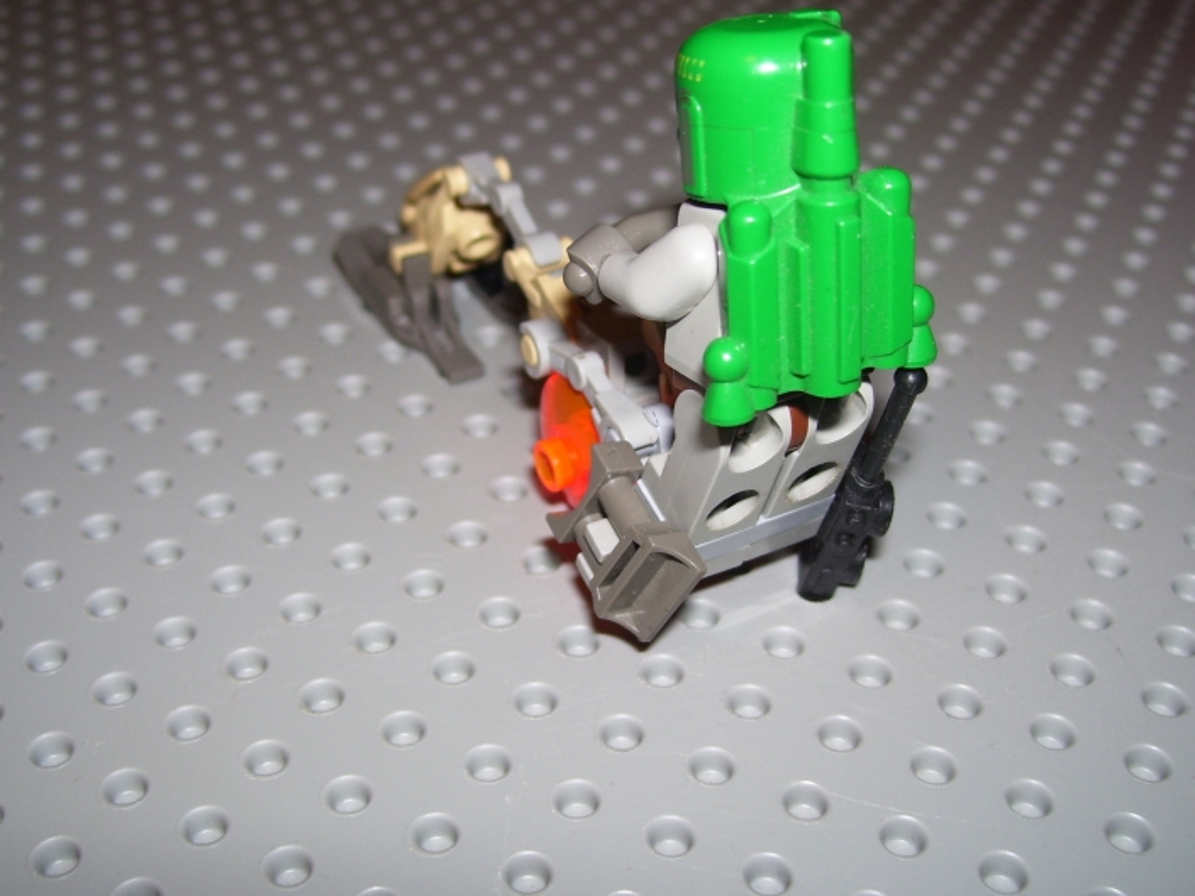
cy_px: 467
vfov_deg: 34.4
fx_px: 1450
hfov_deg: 44.8
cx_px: 564
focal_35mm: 42
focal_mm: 6
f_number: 2.7
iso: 80
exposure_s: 1/60
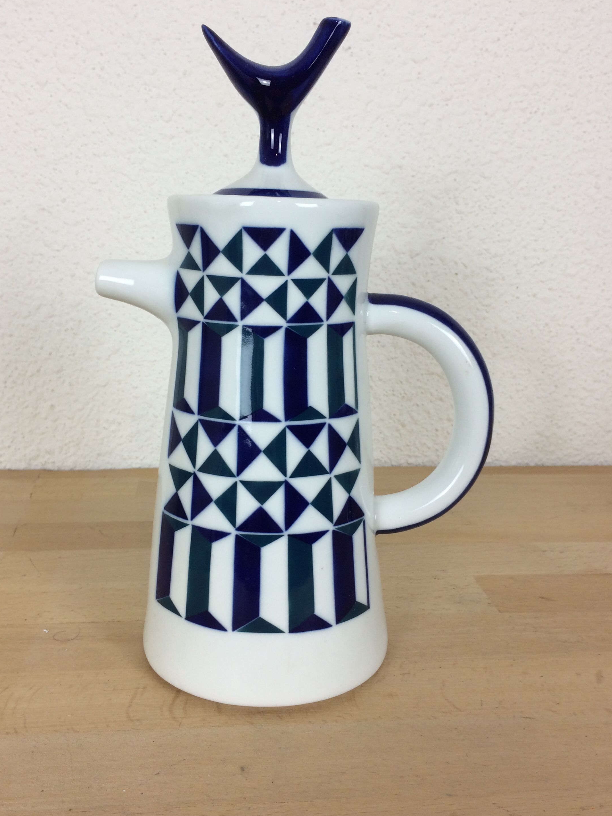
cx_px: 279
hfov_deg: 42.9
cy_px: 397
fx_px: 778
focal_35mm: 33
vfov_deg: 55.3
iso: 50
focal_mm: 4.15
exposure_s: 1/50
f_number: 2.2
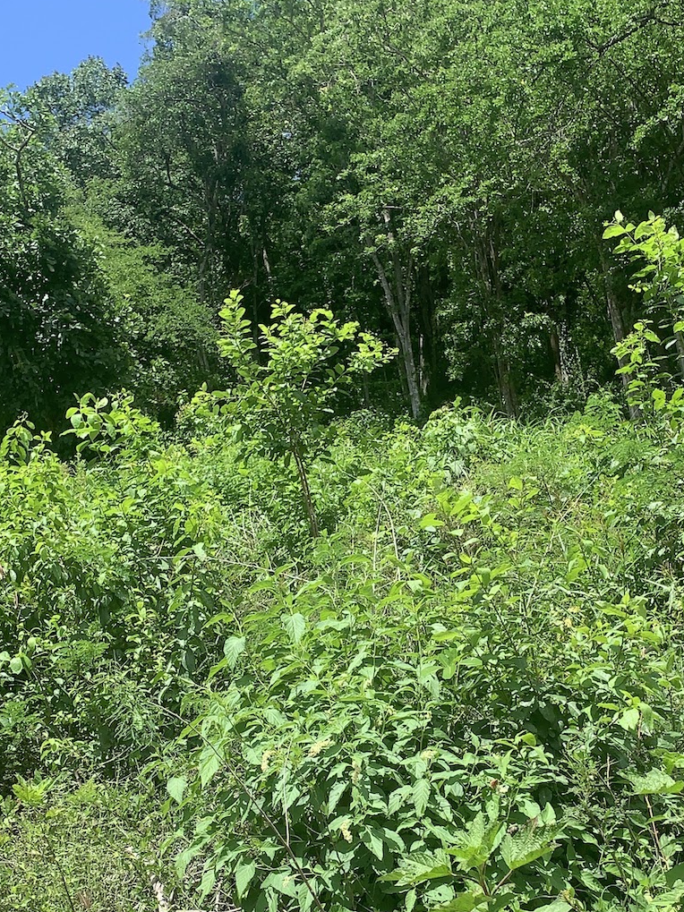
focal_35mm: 49
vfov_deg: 38.6
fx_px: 1291
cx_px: 411
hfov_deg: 29.6
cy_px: 581
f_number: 1.8
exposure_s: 1/1021
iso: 25
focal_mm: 4.25
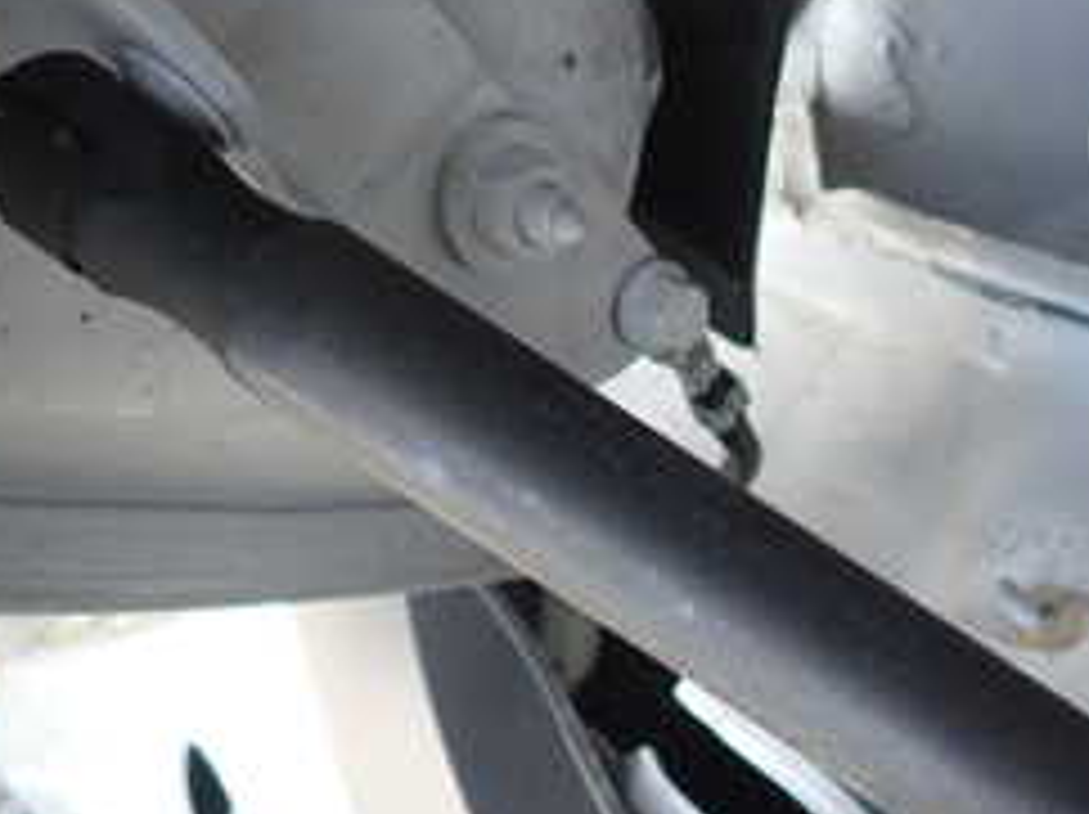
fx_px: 1949
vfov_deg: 22.6
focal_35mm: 62
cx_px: 1143
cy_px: 841
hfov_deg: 28.8
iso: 100
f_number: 2
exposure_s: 1/160
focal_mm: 4.5
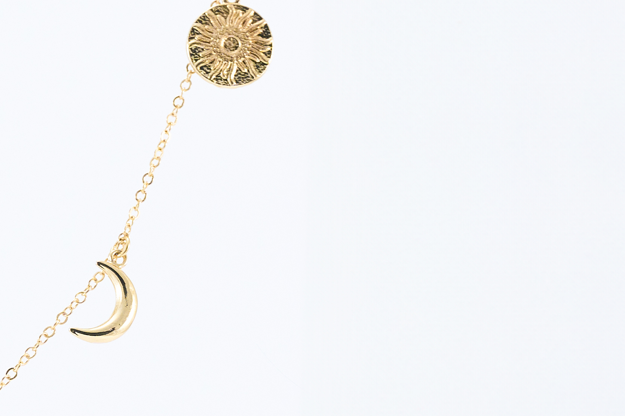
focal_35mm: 433
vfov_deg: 3.2
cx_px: -153
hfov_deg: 4.7
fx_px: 7517
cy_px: 225
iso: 320
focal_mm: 105
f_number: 6.3
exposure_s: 1/100
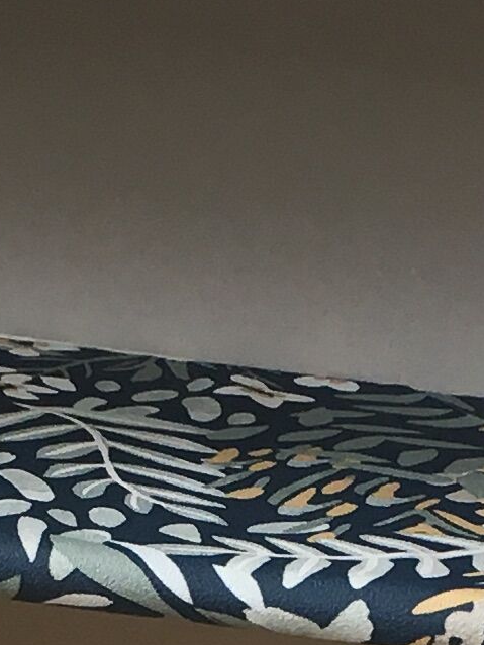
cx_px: 284
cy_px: 1043
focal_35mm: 183
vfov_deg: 10.4
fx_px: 3413
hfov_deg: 8.1
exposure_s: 1/33
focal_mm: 4.15
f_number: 2.2
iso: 25
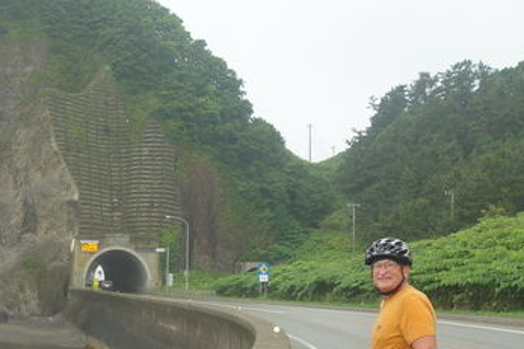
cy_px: 289
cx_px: 130
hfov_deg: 30.9
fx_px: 931
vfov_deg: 20.9
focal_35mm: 64
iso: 125
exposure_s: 1/200
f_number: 4
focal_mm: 10.4
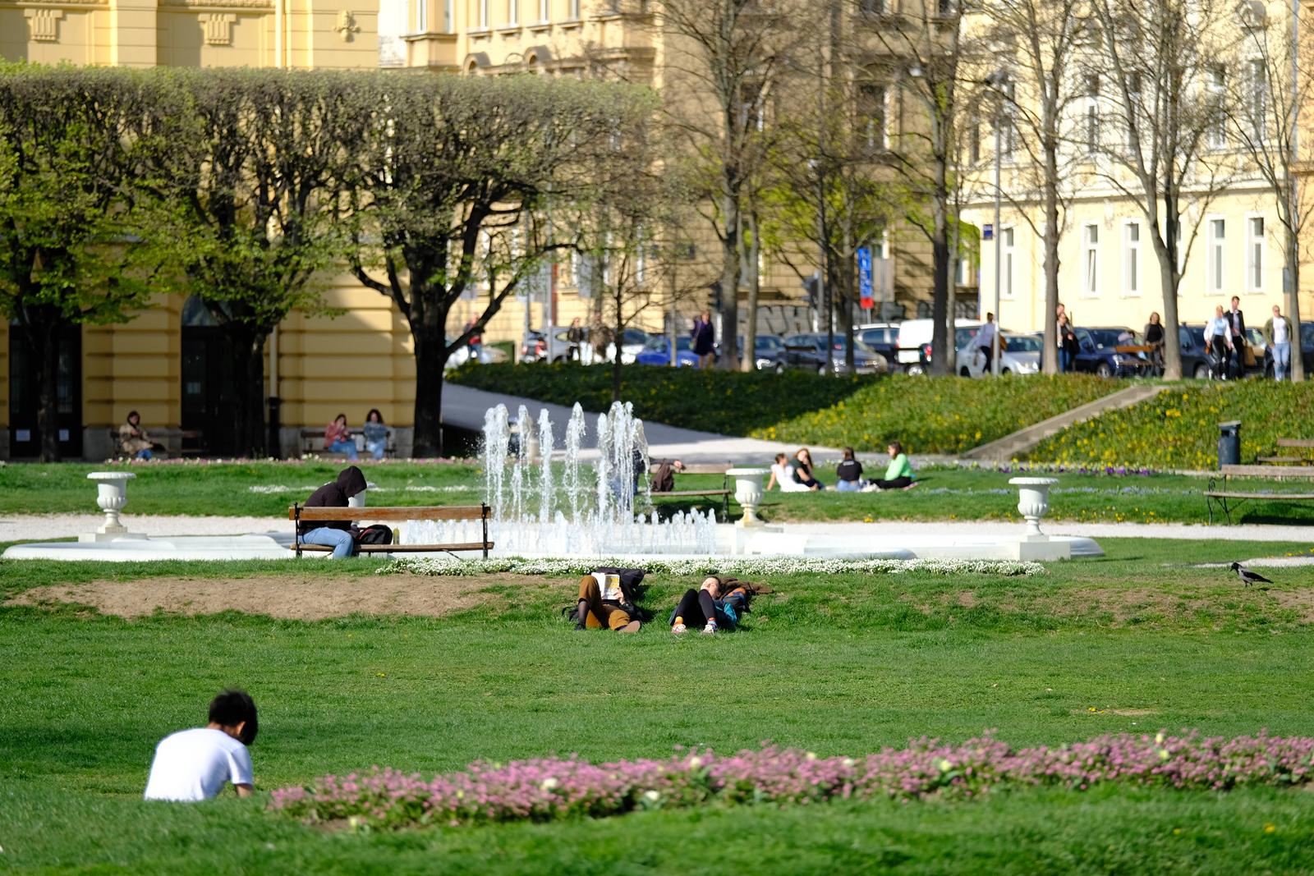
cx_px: 657
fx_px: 7665
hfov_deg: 9.8
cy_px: 438
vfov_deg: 6.5
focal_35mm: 210
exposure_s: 1/2000
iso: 200
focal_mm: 140
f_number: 2.8
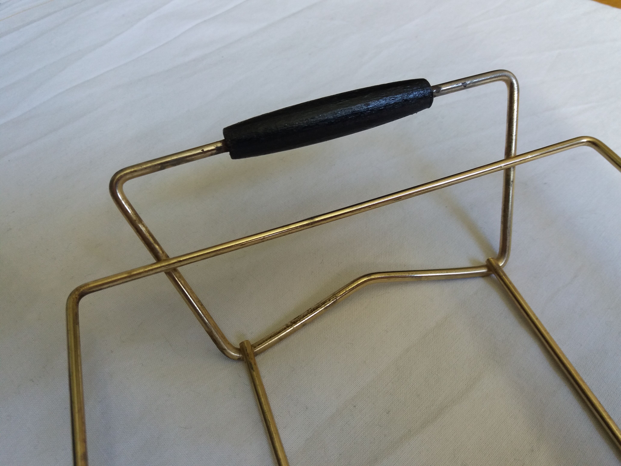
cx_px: 310
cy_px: 233
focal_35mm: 28
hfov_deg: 63.4
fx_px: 502
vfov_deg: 49.7
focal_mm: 3.7
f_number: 1.9
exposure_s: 1/33
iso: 64
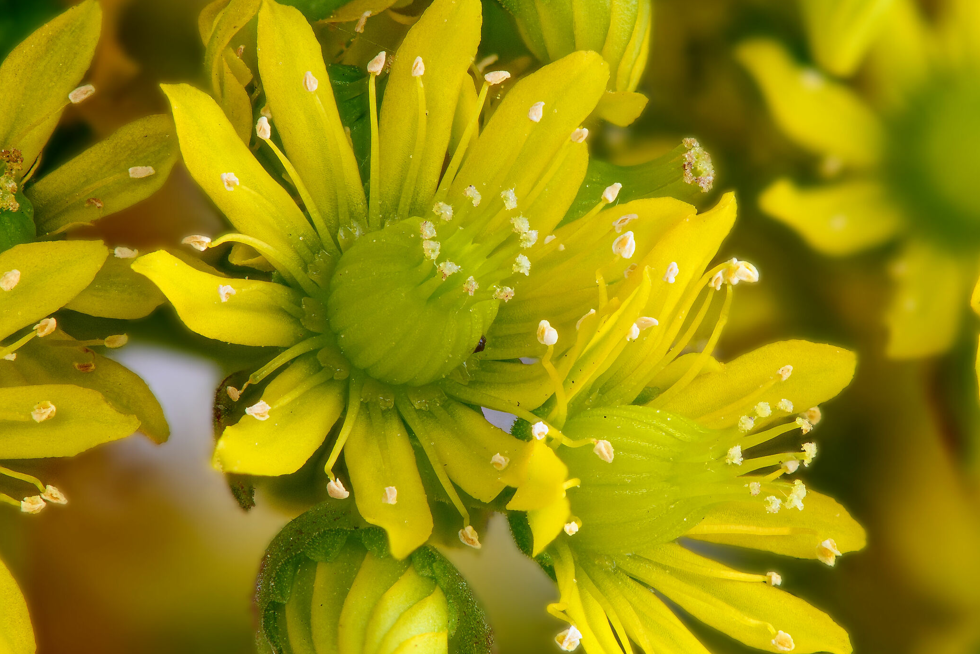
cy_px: 343
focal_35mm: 183
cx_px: 566
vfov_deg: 7.5
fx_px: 4982
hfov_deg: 11.2
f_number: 8
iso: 640
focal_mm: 105
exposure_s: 1/250
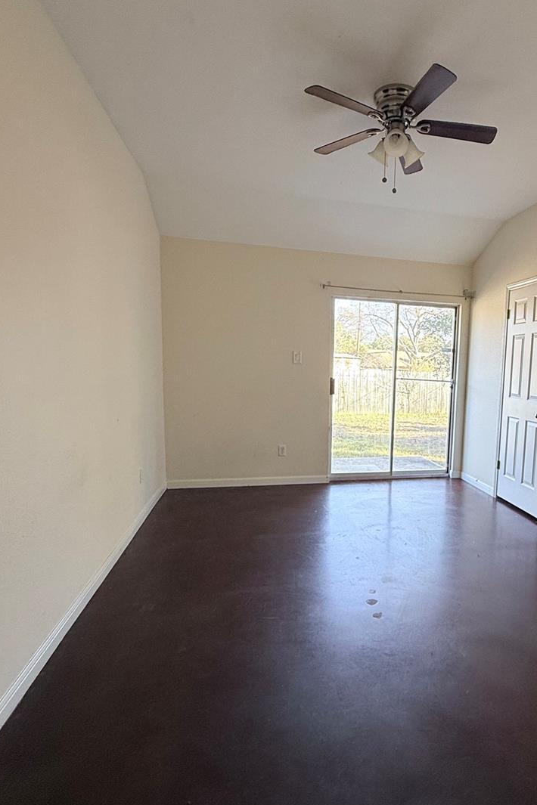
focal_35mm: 21
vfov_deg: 81.1
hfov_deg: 57.5
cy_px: 429
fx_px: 470
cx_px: 380
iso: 80
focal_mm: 2.22
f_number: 2.2
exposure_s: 1/99
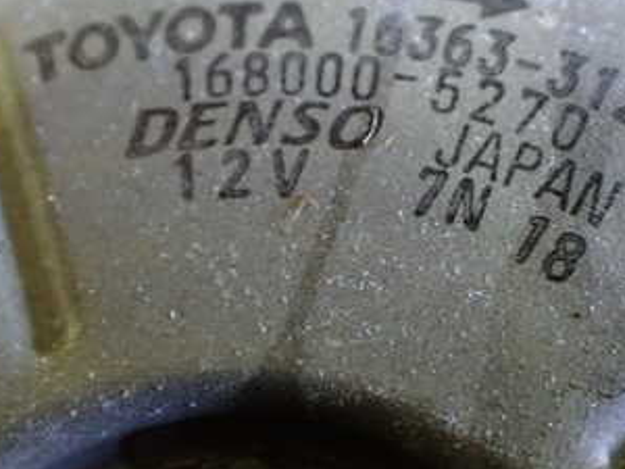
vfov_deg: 24.4
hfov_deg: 31.7
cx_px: 460
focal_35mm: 60
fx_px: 1083
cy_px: 192
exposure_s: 1/30
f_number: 2.3
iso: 800
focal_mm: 5.4
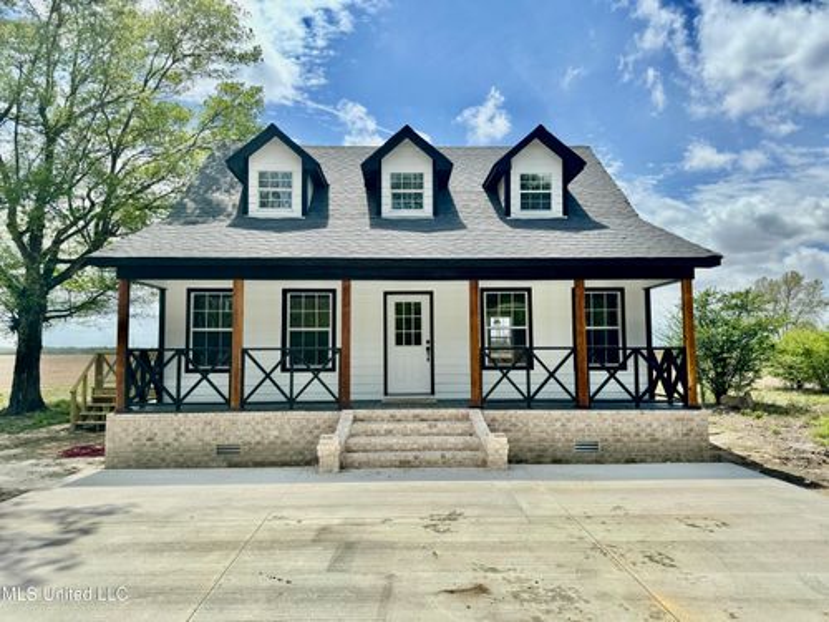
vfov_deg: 56.8
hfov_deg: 71.6
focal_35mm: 24
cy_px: 311
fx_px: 575
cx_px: 414
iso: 80
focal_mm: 6.76
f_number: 1.78
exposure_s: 1/3413
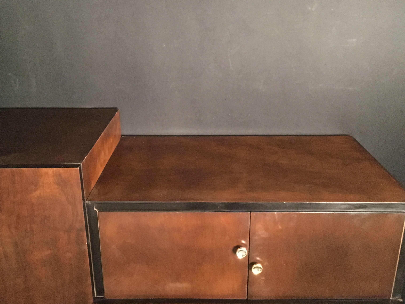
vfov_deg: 41.7
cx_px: 196
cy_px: 134
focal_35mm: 34
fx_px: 398
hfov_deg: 53.9
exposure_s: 1/17
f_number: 2.2
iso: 800
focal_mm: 4.15
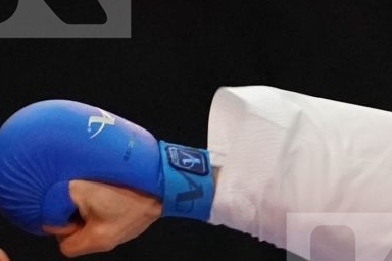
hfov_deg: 1.7
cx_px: 728
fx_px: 12848
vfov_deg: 1.2
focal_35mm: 1180
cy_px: 306
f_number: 2.8
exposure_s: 1/1000
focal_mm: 168
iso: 6400
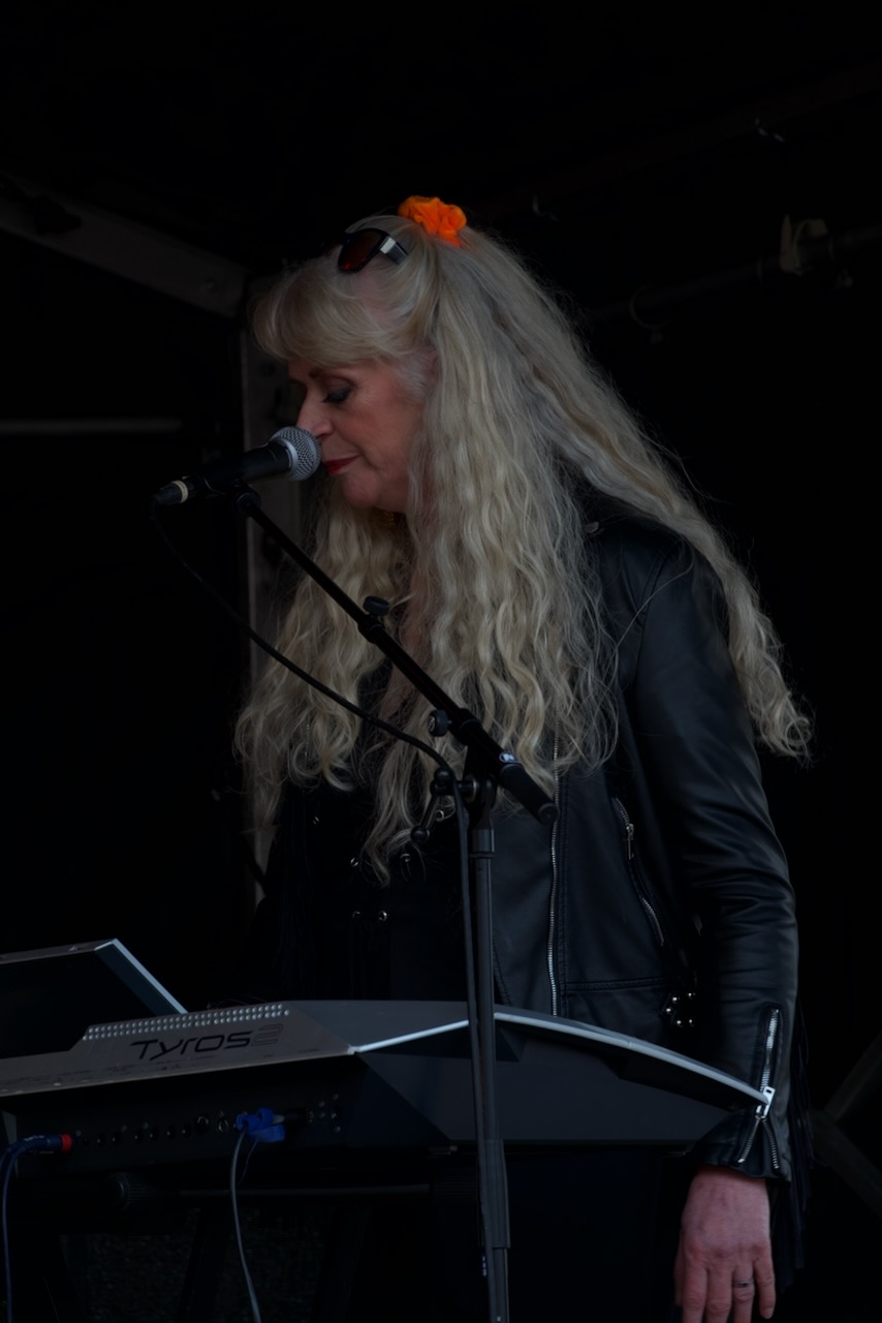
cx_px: 441
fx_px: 7860
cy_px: 662
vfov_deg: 9.6
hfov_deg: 6.4
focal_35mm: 214
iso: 100
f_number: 4
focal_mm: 78.39
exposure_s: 1/160
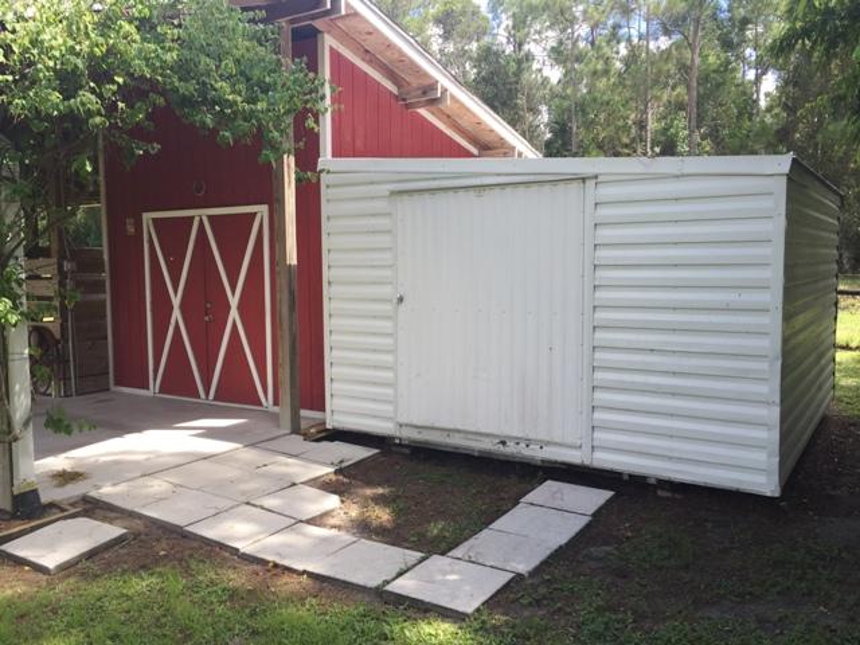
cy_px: 322
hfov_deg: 61.7
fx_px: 720
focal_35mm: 29
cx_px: 430
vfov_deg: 48.2
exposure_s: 1/494
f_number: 2.2
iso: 32
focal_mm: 4.15
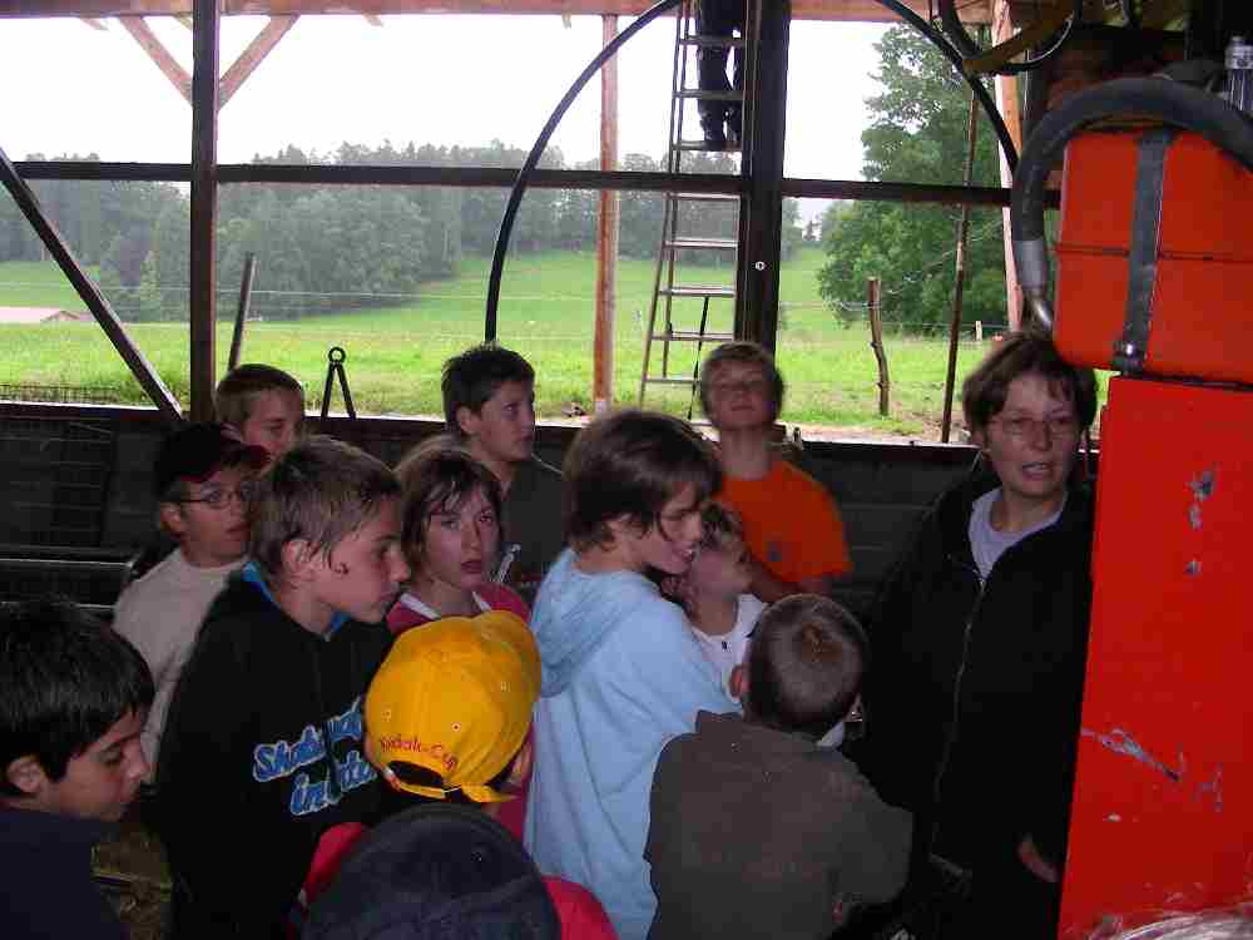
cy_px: 470
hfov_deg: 49.0
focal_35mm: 38
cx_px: 626
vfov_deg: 37.7
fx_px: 1375
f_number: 3.5
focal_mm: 6.3
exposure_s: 1/30
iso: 50
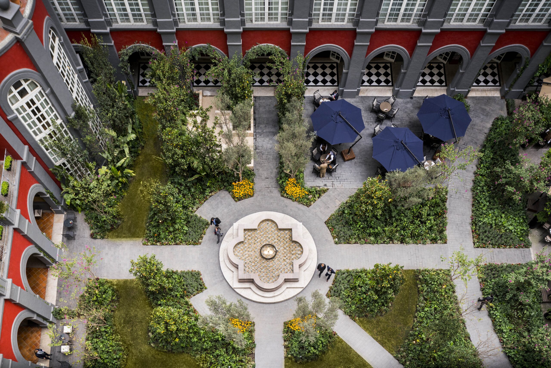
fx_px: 367
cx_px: 276
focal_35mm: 24
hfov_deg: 73.7
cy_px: 184
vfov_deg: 53.2
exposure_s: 1/80
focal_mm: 24
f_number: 5
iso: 400
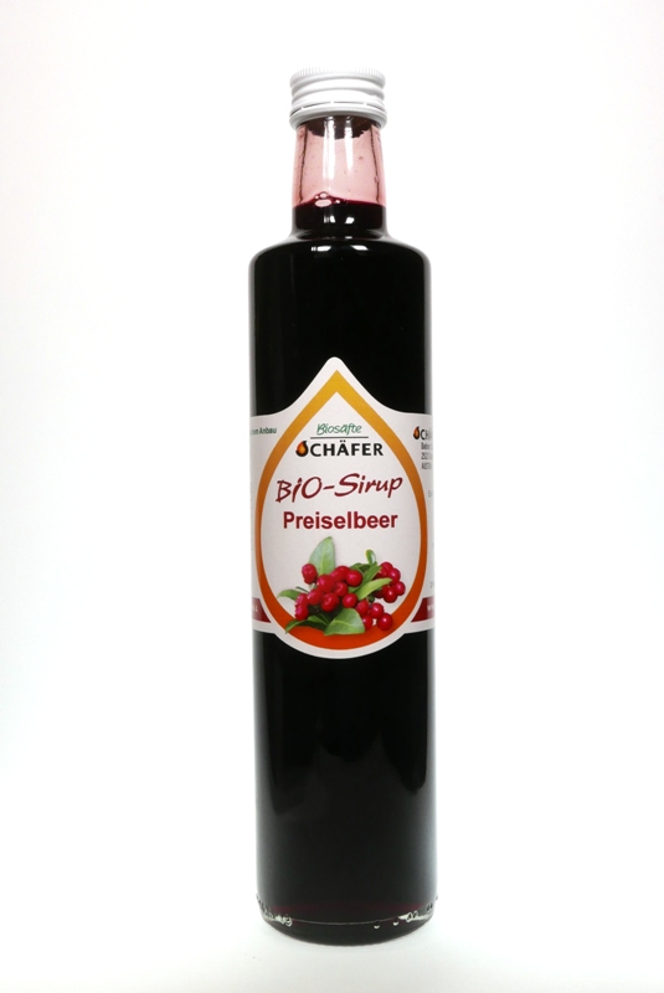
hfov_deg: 30.6
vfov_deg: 44.5
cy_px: 496
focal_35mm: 44
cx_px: 332
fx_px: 1215
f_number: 16
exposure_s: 1/50
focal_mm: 19.9
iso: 800
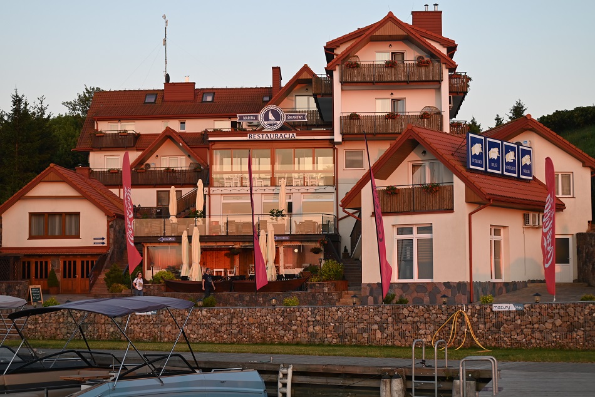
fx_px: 1157
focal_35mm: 70
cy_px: 198
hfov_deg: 28.8
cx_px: 298
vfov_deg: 19.5
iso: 400
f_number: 4.5
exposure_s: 1/250
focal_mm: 70
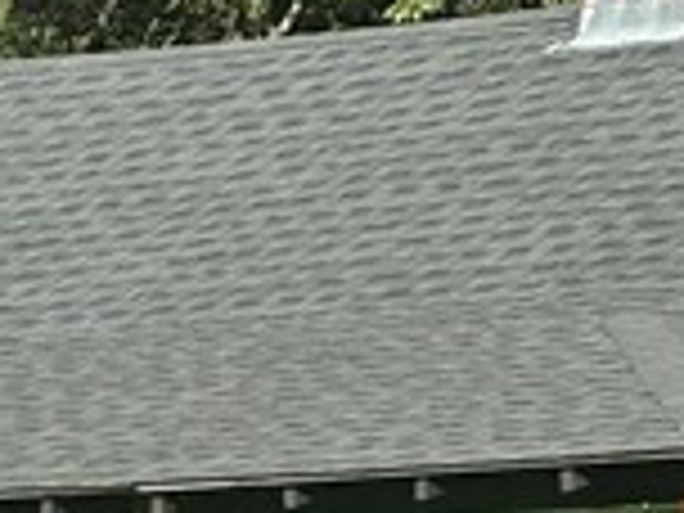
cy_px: 878
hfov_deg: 3.8
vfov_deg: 2.9
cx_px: -382
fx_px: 10255
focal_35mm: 519
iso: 32
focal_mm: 9
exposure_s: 1/421
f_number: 2.8
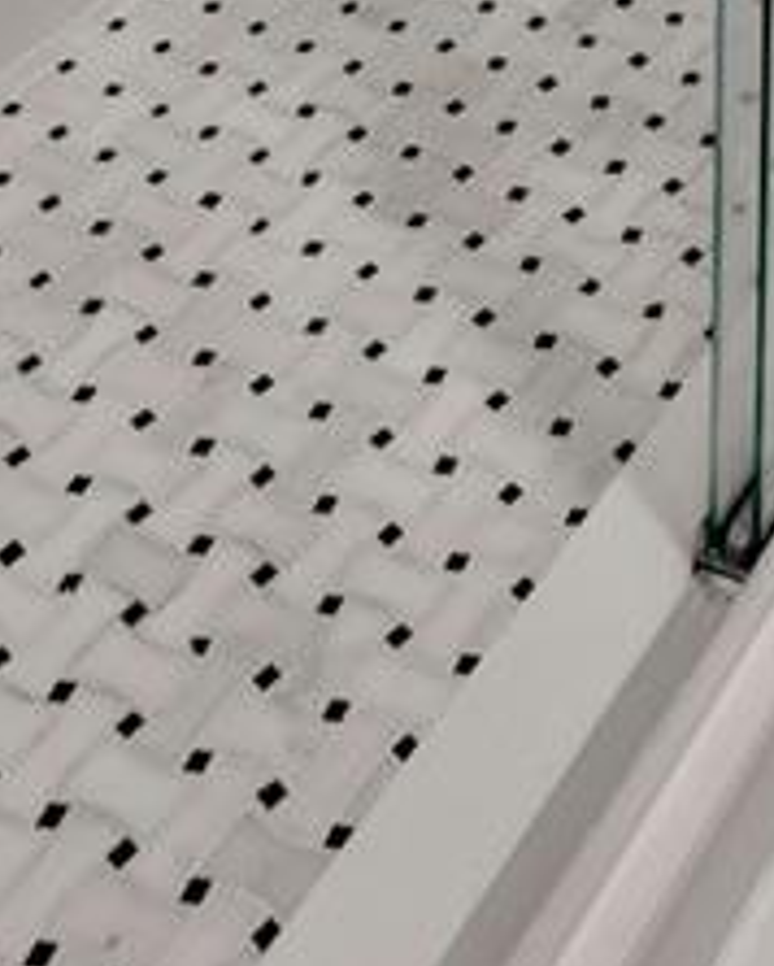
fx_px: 2030
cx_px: 1037
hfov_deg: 19.7
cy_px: -1410
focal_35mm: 71
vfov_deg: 14.7
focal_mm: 14
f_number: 10
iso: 1600
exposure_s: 1/60
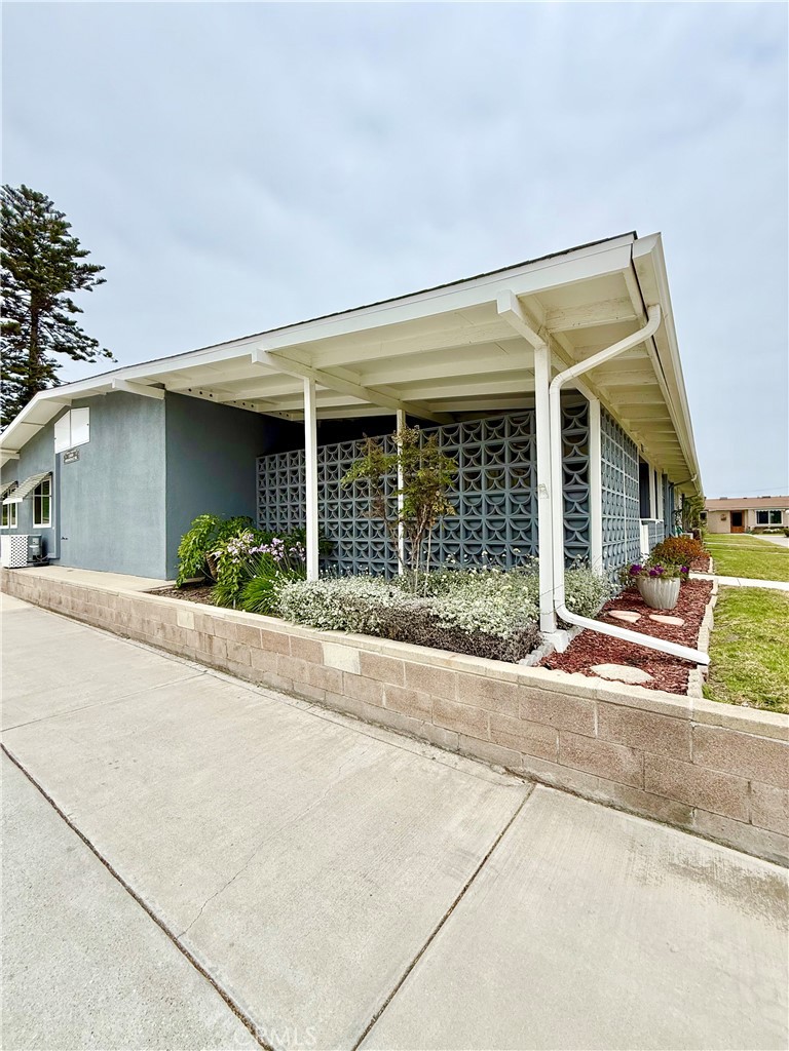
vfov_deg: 102.1
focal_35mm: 14
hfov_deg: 85.7
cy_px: 526
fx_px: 425
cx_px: 394
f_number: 2.2
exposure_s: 1/1961
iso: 50
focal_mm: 2.22
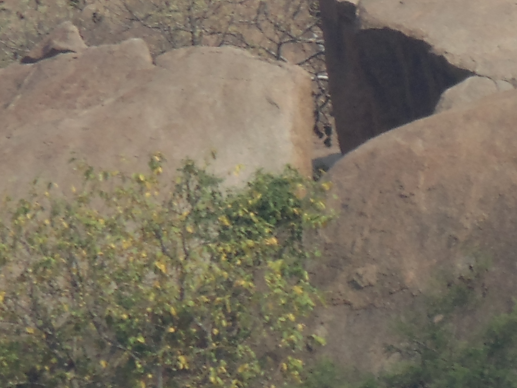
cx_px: 500
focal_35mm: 1149
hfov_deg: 1.7
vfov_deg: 1.3
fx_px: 17161
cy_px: 79
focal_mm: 94.5
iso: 80
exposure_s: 1/400
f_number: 5.8
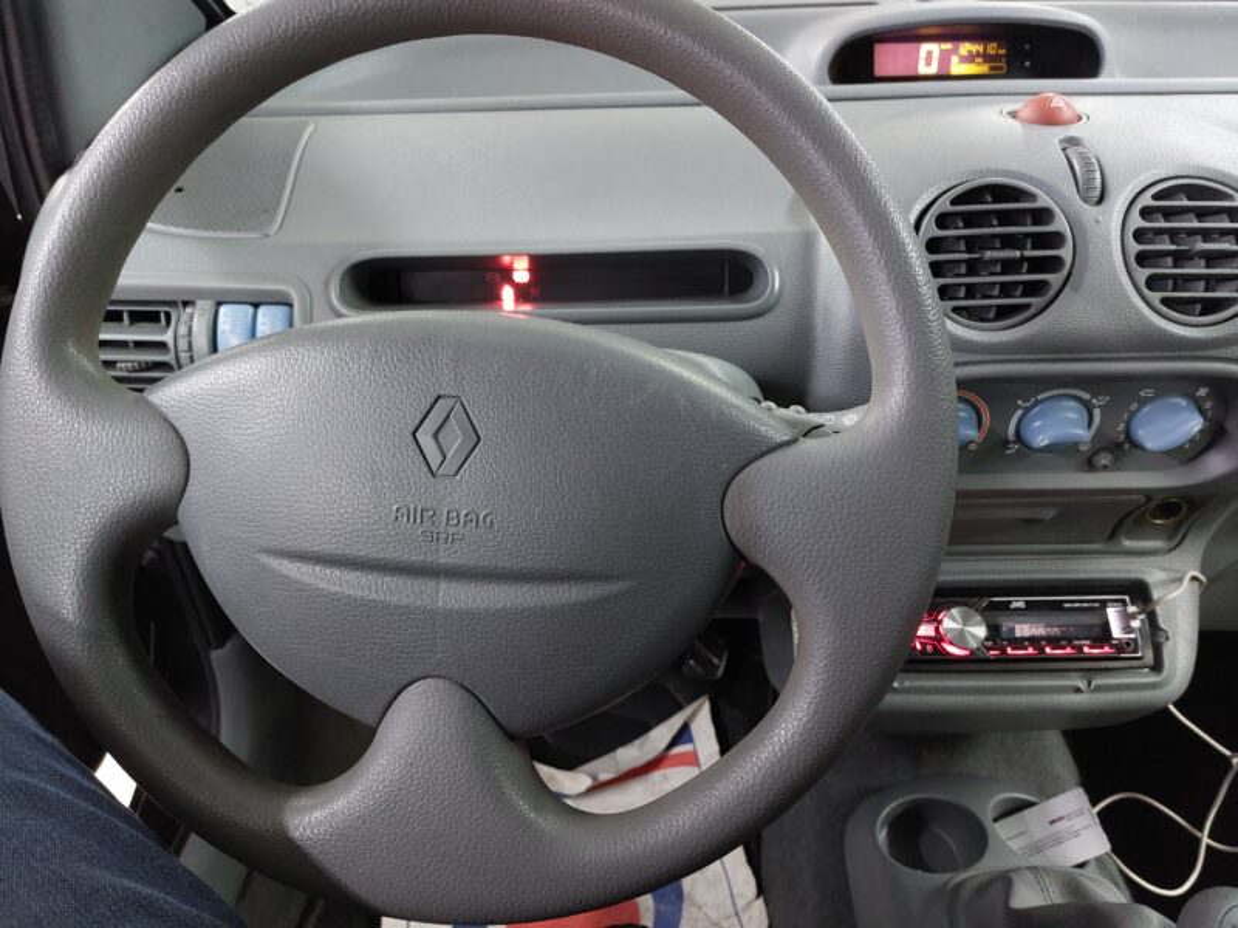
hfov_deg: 69.4
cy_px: 464
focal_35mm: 25
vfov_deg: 54.9
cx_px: 619
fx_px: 894
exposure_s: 1/25
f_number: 1.8
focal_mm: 5.23
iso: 640
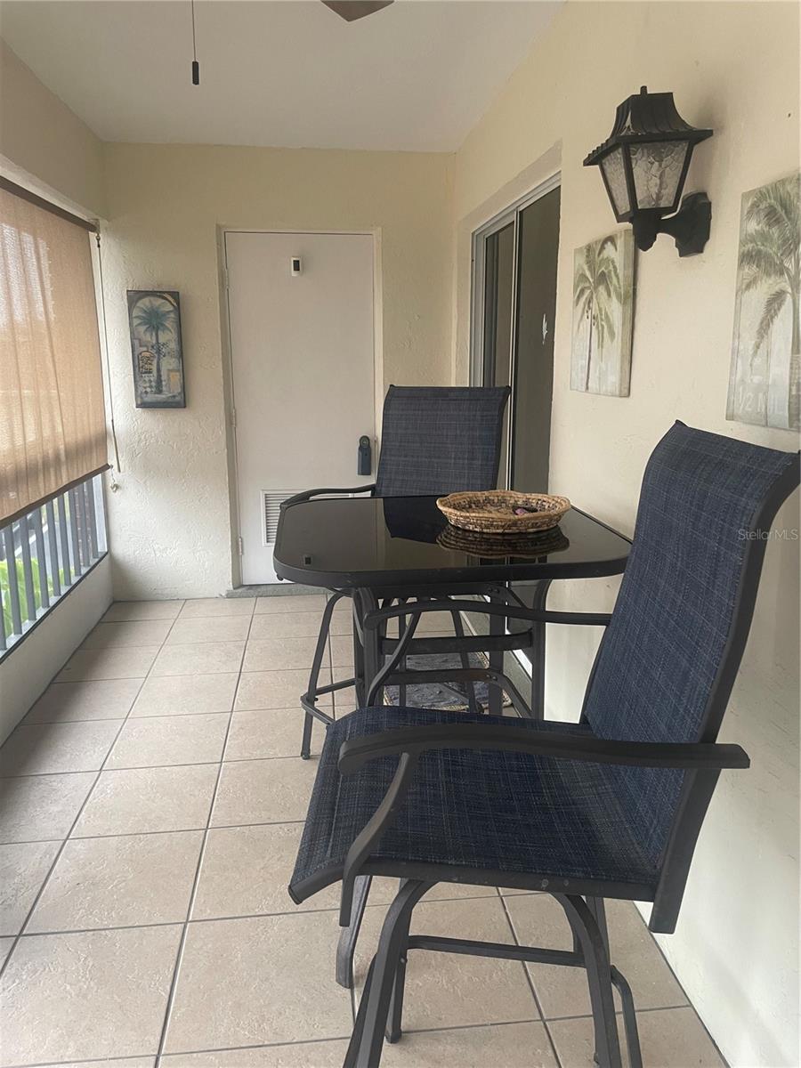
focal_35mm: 26
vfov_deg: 67.3
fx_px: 802
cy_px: 534
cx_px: 400
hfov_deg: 53.1
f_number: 1.6
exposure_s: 1/60
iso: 160
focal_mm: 4.2
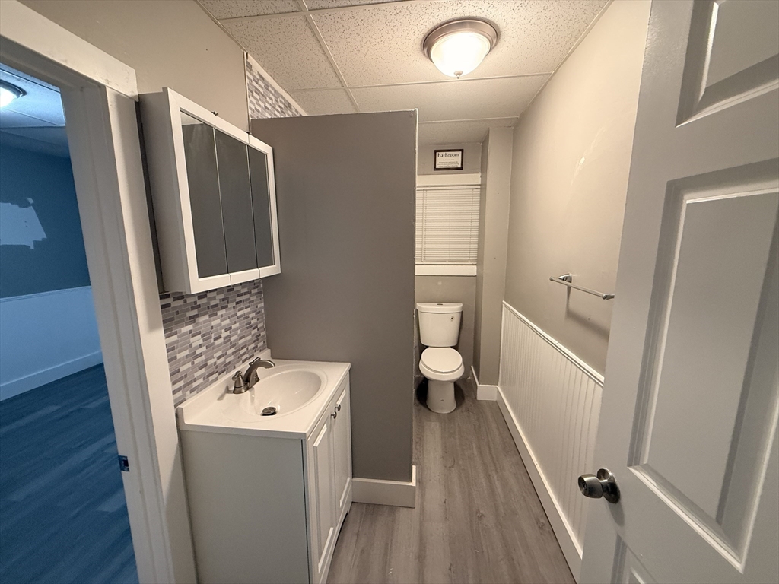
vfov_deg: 85.7
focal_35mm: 14
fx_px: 315
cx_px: 390
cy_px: 292
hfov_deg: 102.1
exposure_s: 1/60
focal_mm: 2.22
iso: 400
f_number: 2.2
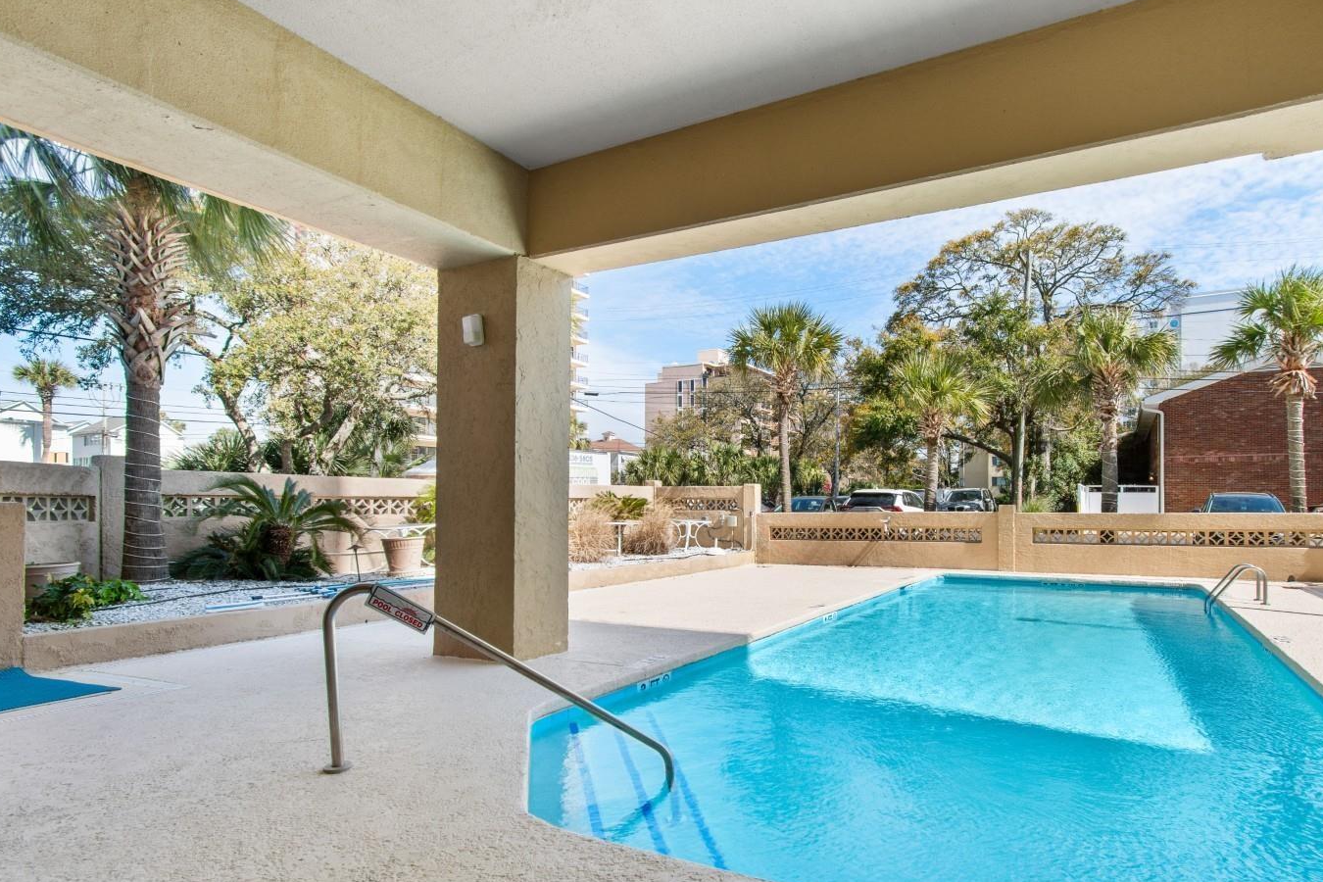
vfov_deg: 67.1
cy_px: 498
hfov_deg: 89.1
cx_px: 781
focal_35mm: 18
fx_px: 661
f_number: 4.5
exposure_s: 1/80
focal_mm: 10
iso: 100
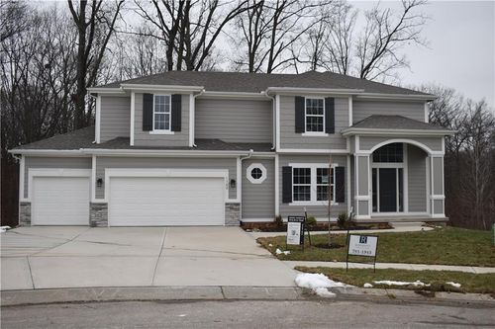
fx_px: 454
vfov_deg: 39.9
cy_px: 164
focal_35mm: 33
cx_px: 248
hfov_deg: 57.2
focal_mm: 22
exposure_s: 1/250
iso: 200
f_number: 5.6
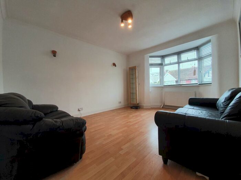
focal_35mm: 13
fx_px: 91
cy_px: 90
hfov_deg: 106.2
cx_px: 120
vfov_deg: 89.9
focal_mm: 1.8
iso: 64
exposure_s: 1/50
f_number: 2.2
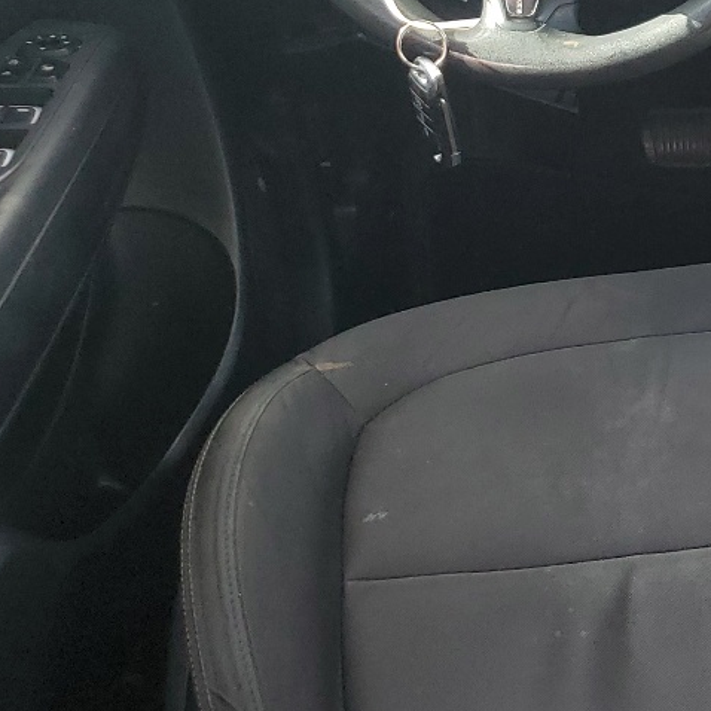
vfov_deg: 22.4
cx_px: 1090
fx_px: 1789
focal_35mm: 77
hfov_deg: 19.4
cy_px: 287
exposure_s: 1/120
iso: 52
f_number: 1.5
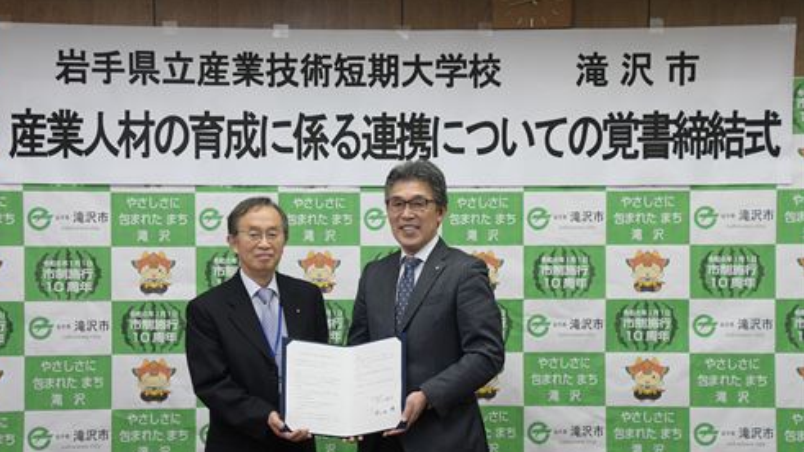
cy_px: 263
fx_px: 1364
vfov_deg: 18.8
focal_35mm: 64
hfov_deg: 32.8
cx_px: 396
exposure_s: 1/200
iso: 2500
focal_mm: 40
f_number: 7.1
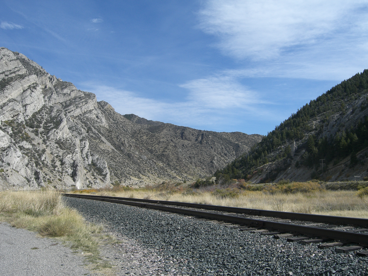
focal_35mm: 38
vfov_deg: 37.7
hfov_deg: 49.0
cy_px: 138
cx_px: 184
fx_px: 404
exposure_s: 1/250
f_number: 8
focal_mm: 7.9
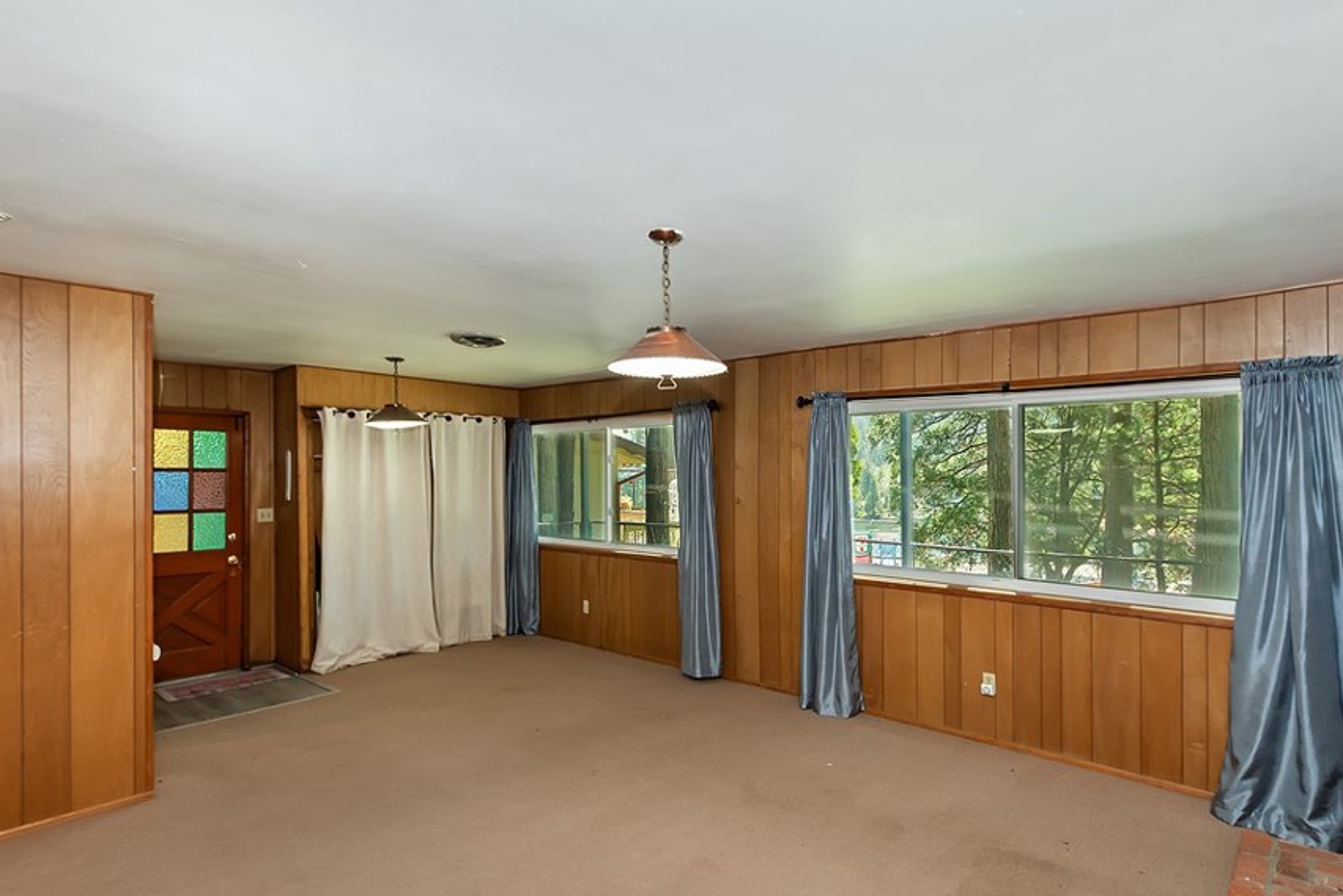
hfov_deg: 89.8
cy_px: 464
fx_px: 672
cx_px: 732
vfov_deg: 67.4
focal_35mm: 18
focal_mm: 10
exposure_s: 1/30
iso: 400
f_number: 8
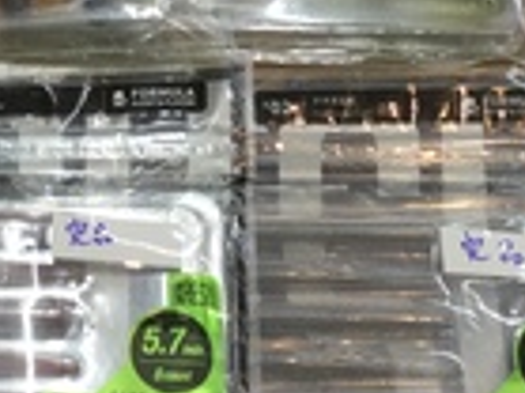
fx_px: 2031
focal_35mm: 134
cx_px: 83
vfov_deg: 10.9
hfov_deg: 14.6
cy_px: -60
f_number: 2.4
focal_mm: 3.3
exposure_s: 1/40
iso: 25
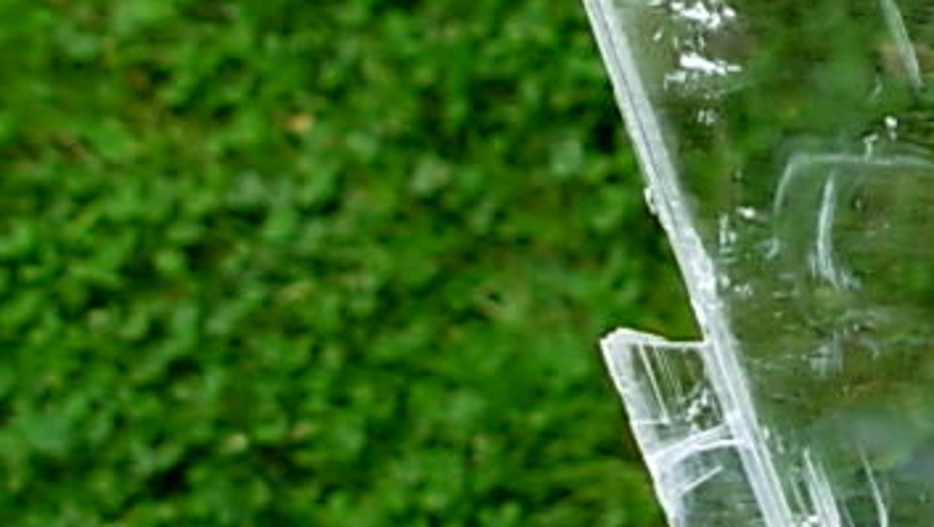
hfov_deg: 17.0
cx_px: 1130
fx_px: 2973
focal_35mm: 120
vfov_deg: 10.1
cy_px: 228
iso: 50
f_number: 2.9
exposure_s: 1/271
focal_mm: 6.3
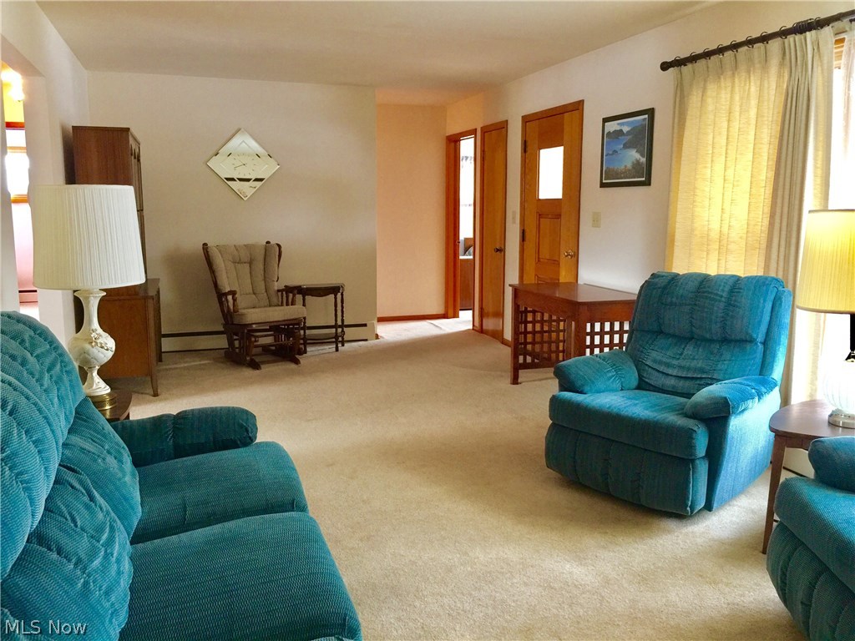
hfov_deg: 61.7
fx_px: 716
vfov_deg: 48.2
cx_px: 428
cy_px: 320
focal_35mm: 29
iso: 100
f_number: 2.2
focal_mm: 4.15
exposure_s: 1/15
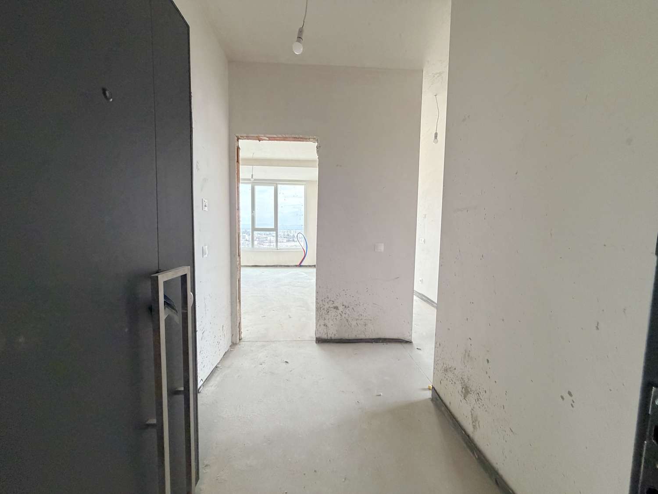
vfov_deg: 85.7
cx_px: 329
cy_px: 247
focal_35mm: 14
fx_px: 266
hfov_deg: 102.1
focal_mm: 2.22
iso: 400
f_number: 2.2
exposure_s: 1/60
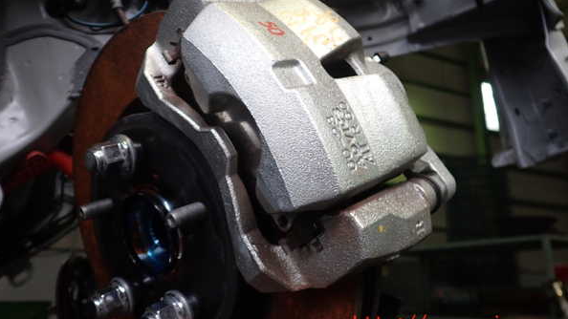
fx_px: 497
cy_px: 122
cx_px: 282
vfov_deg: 35.5
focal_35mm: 33
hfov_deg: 59.5
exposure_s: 1/100
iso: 200
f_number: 2.3
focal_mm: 5.4
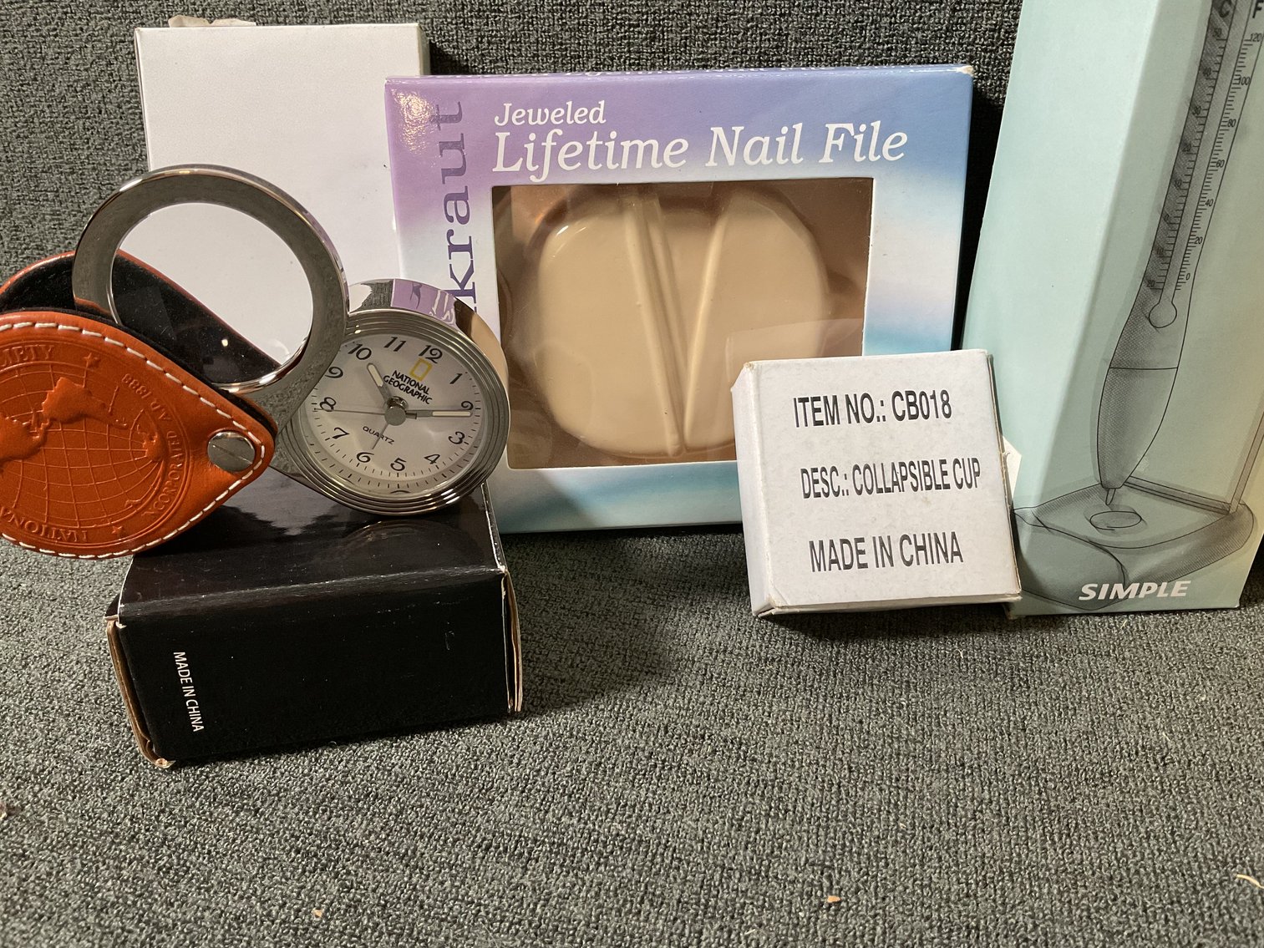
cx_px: 632
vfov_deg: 48.2
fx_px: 1059
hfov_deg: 61.7
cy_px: 474
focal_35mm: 29
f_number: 1.8
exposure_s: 1/60
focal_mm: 3
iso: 125
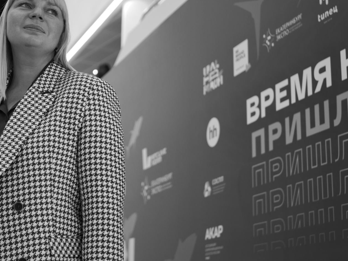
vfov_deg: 19.3
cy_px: 91
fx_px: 764
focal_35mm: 76
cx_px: 144
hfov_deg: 25.6
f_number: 1.7
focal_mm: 25
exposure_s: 1/125
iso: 200
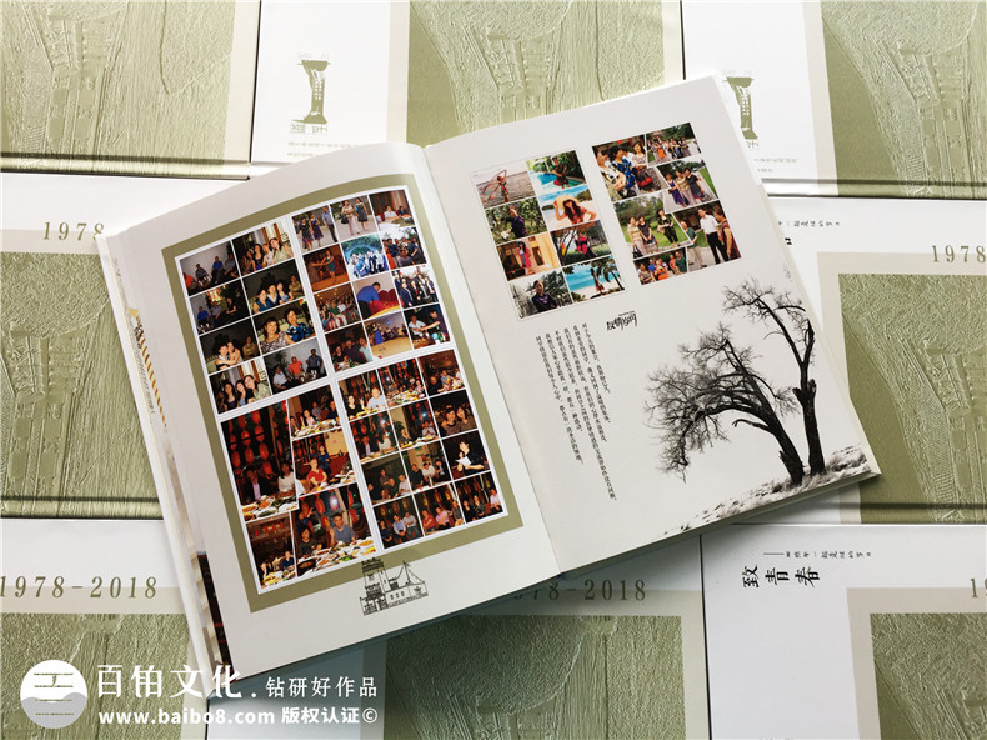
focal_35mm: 29
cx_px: 494
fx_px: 827
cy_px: 370
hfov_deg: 61.7
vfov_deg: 48.2
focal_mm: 4.15
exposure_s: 1/50
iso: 32
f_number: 2.2
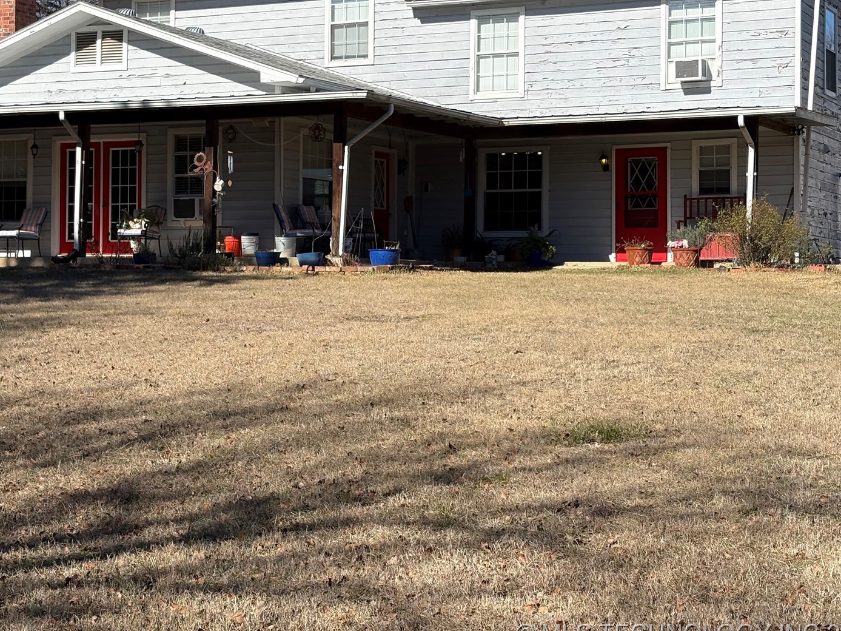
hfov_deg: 26.9
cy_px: 223
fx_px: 1749
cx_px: 306
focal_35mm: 72
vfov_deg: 20.4
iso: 32
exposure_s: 1/3125
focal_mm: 5.96
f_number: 1.6
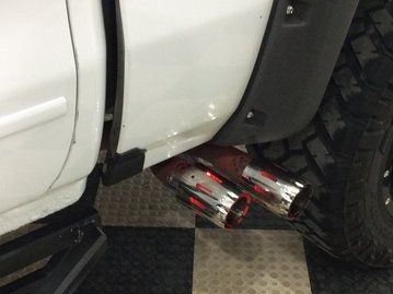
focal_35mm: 57
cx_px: 193
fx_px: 647
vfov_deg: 25.5
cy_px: 200
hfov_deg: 33.8
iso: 125
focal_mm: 3.3
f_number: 2.4
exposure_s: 1/24
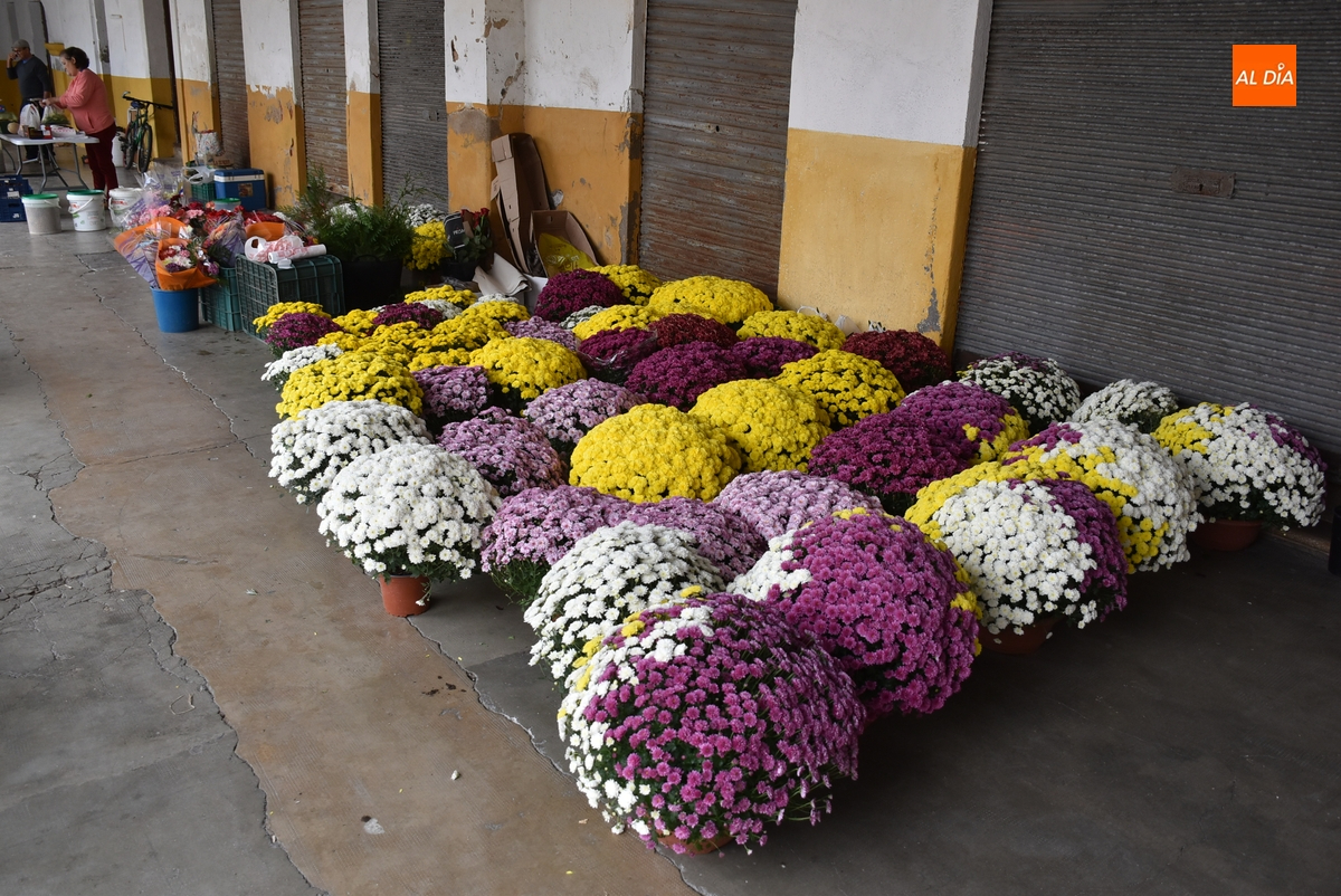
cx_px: 670
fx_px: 1118
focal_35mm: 30
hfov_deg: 61.9
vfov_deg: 43.7
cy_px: 448
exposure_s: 1/80
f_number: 4.5
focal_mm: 20
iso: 400
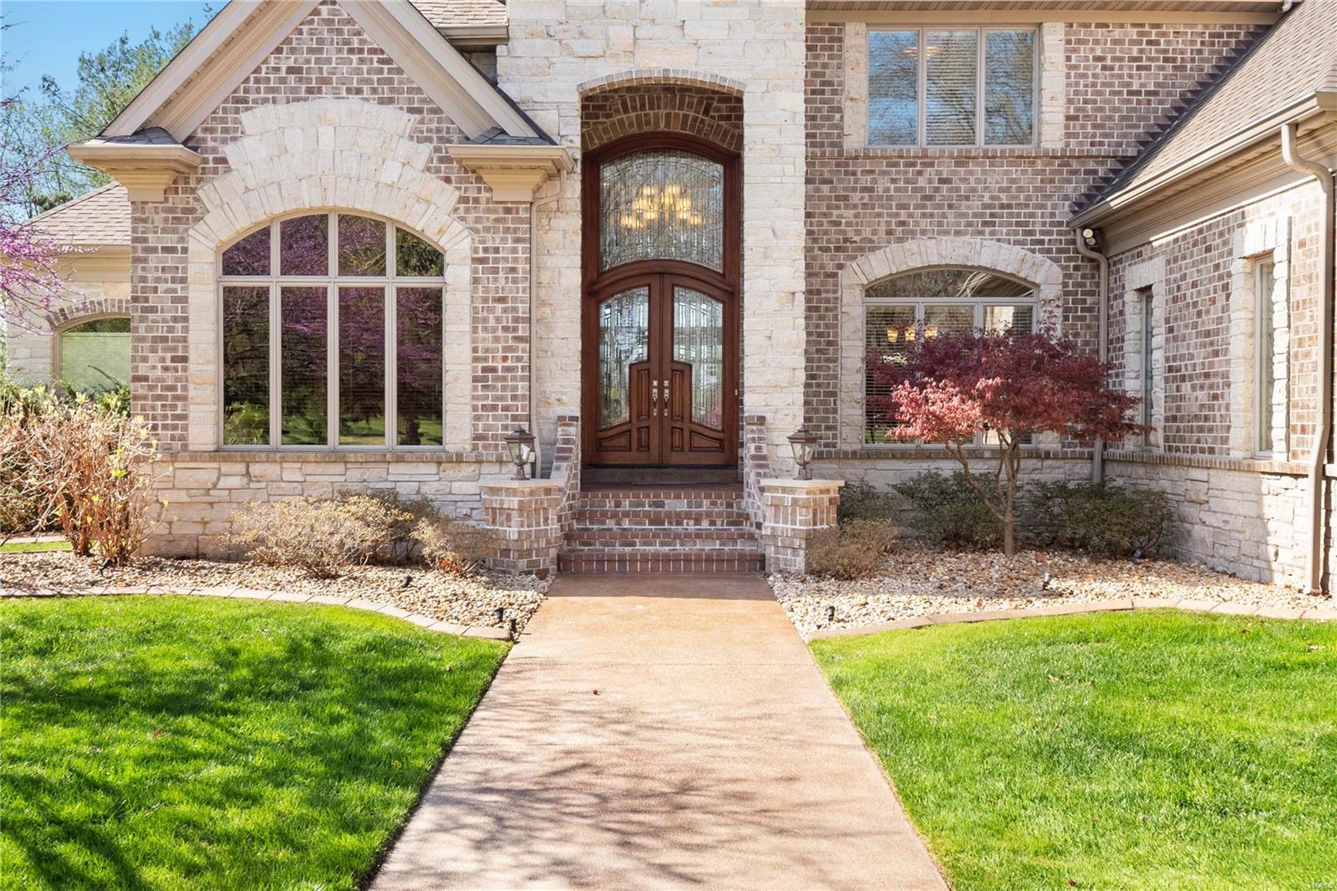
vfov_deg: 36.9
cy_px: 446
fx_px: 1337
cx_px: 668
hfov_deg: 53.1
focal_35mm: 36
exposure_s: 1/100
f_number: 8
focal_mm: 18
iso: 400
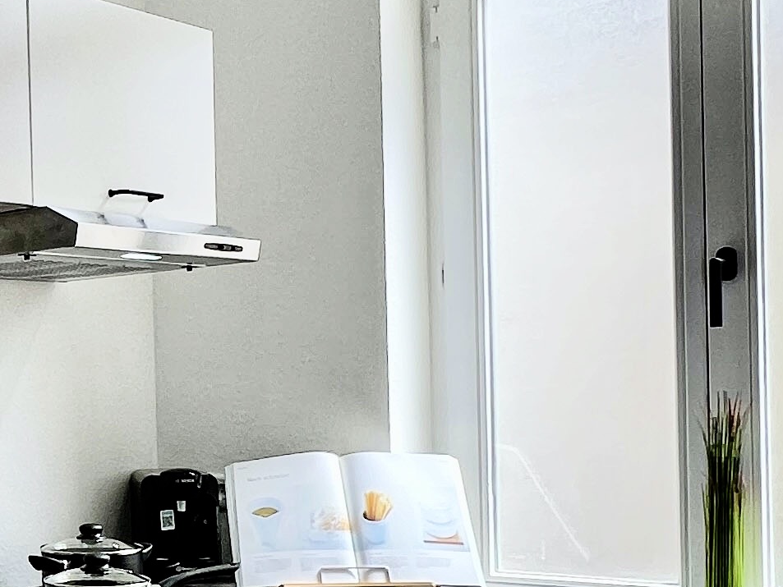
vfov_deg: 26.3
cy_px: 434
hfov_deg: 27.4
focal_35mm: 55
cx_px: -302
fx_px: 1244
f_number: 1.8
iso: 32
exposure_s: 1/132
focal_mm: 1.57
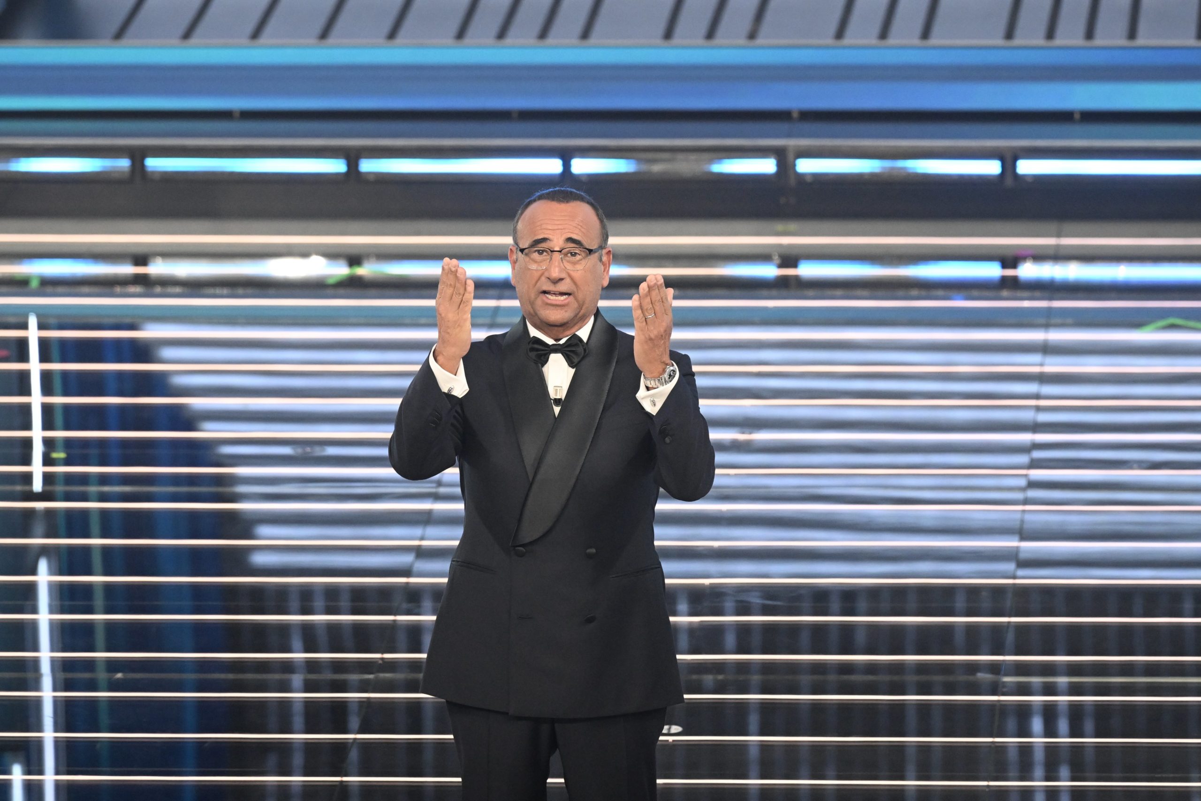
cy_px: 400
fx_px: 10006
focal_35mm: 300
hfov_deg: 6.9
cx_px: 600
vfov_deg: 4.6
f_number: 4
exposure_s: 1/160
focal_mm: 200
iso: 2500
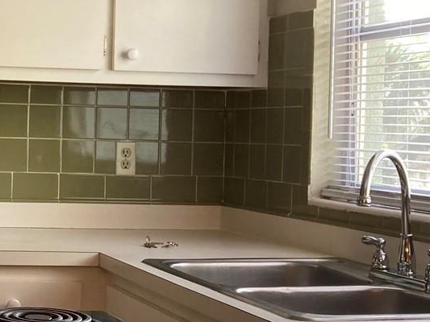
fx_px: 1044
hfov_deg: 22.1
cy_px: 141
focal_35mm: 84
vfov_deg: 17.6
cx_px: -35
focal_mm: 3.99
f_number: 1.8
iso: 50
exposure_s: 1/120
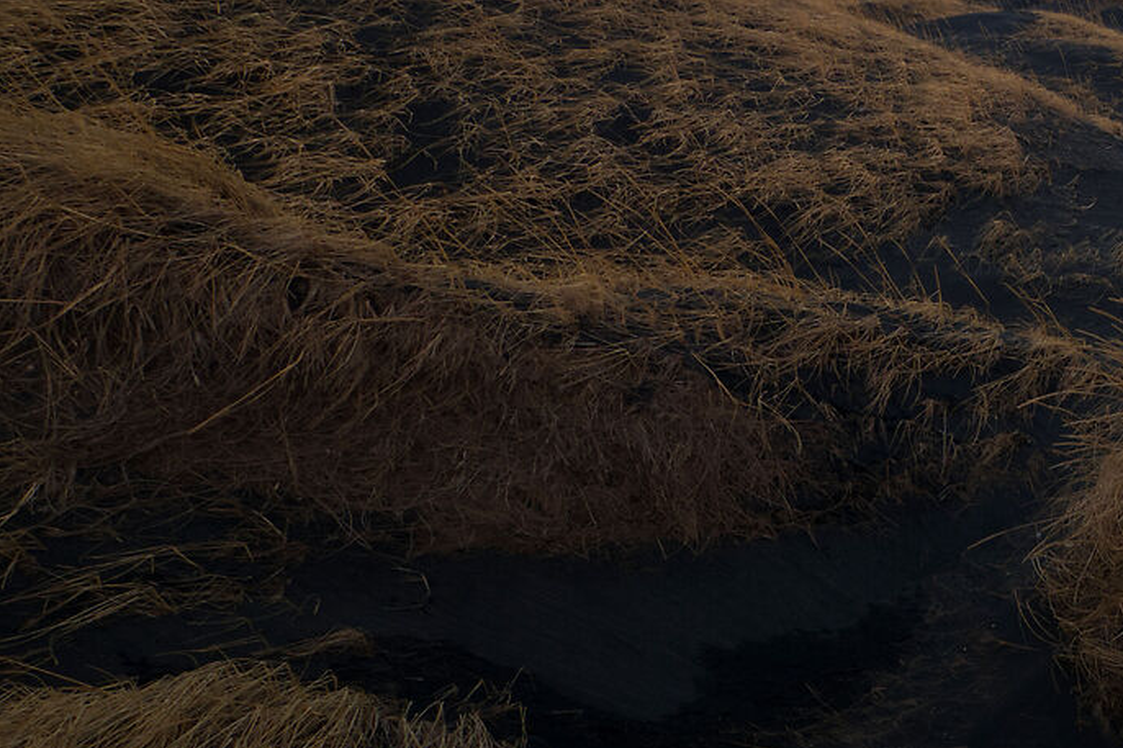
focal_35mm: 49
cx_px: 1793
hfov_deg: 25.9
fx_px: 1528
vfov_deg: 27.3
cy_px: 497
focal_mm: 14
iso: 200
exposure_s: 1/4
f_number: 11
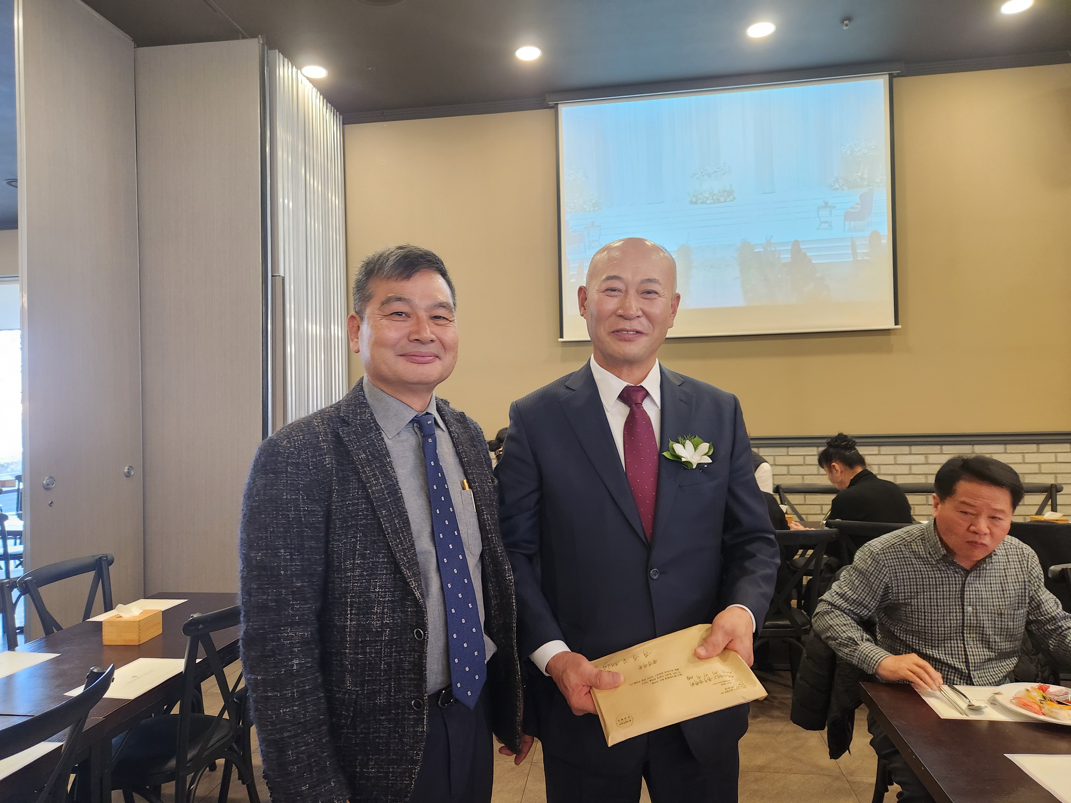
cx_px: 536
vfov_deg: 58.9
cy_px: 402
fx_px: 712
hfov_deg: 73.9
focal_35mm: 23
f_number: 1.8
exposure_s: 1/60
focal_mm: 5.4
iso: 640
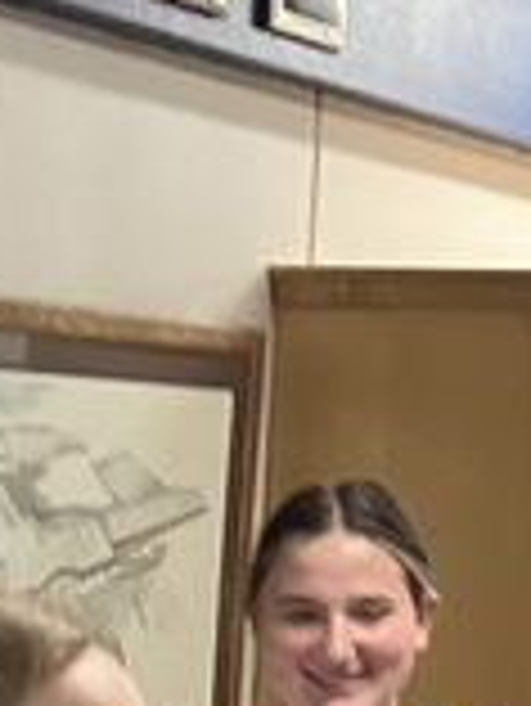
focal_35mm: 183
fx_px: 3738
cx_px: 184
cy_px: 1133
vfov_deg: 10.4
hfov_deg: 8.1
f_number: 1.8
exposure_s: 1/60
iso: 250
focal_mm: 3.99
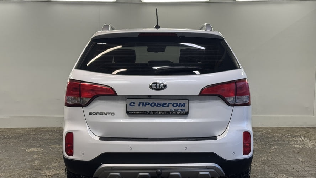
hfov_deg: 39.2
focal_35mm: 53
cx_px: 157
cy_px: 97
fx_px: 444
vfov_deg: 22.6
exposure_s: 1/121
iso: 50
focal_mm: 6.76
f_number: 1.78
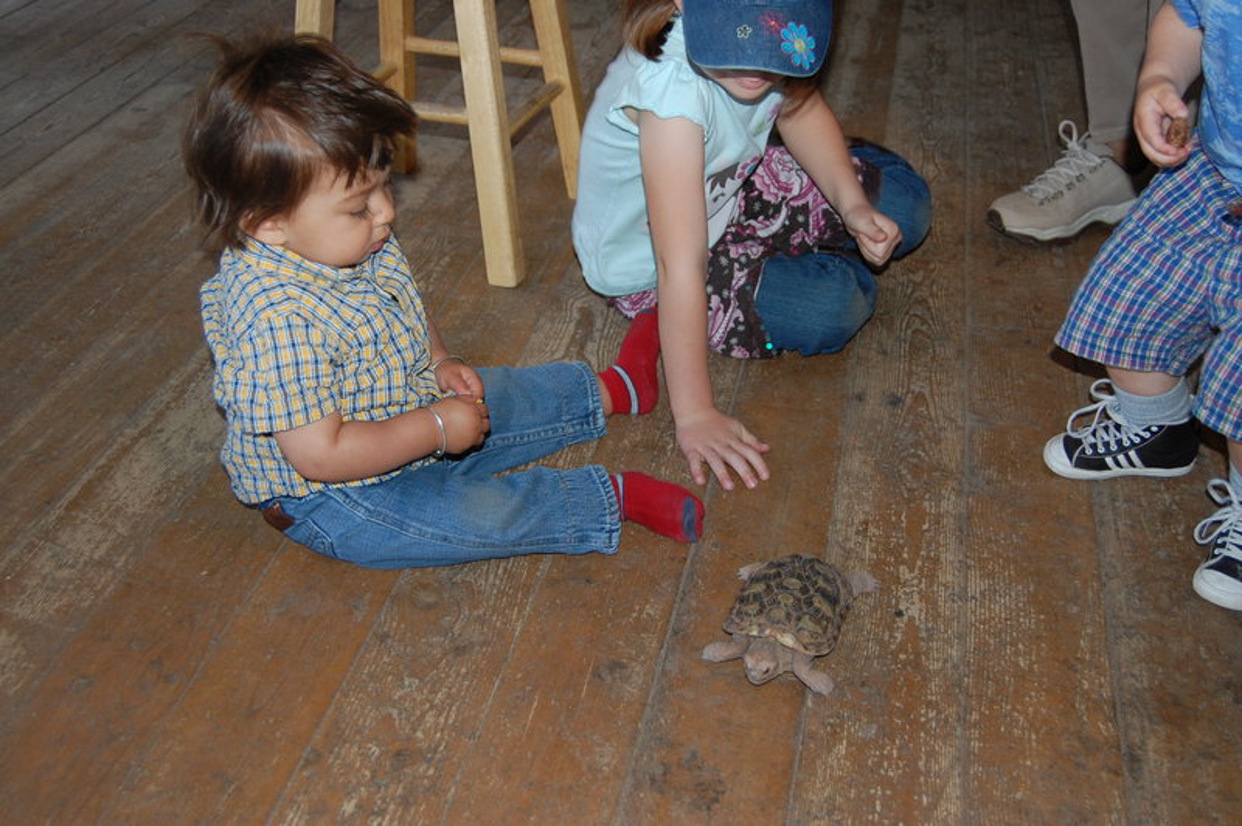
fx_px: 1344
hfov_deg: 49.6
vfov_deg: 34.2
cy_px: 413
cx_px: 621
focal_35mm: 39
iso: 400
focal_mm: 26
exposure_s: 1/60
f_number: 4.2
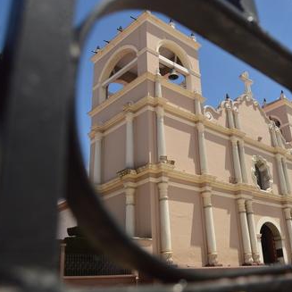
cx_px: 218
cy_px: 146
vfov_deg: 47.2
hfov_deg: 45.6
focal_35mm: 35
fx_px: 334
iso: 400
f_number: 6.3
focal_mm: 18
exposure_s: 1/2000
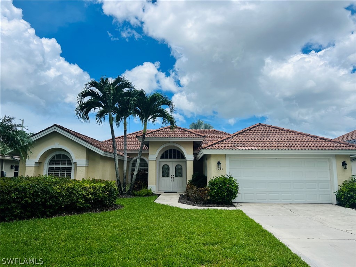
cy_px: 134
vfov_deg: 53.1
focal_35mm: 26
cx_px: 178
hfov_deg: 67.3
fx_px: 267
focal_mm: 5.7
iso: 50
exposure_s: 1/6579
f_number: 1.5
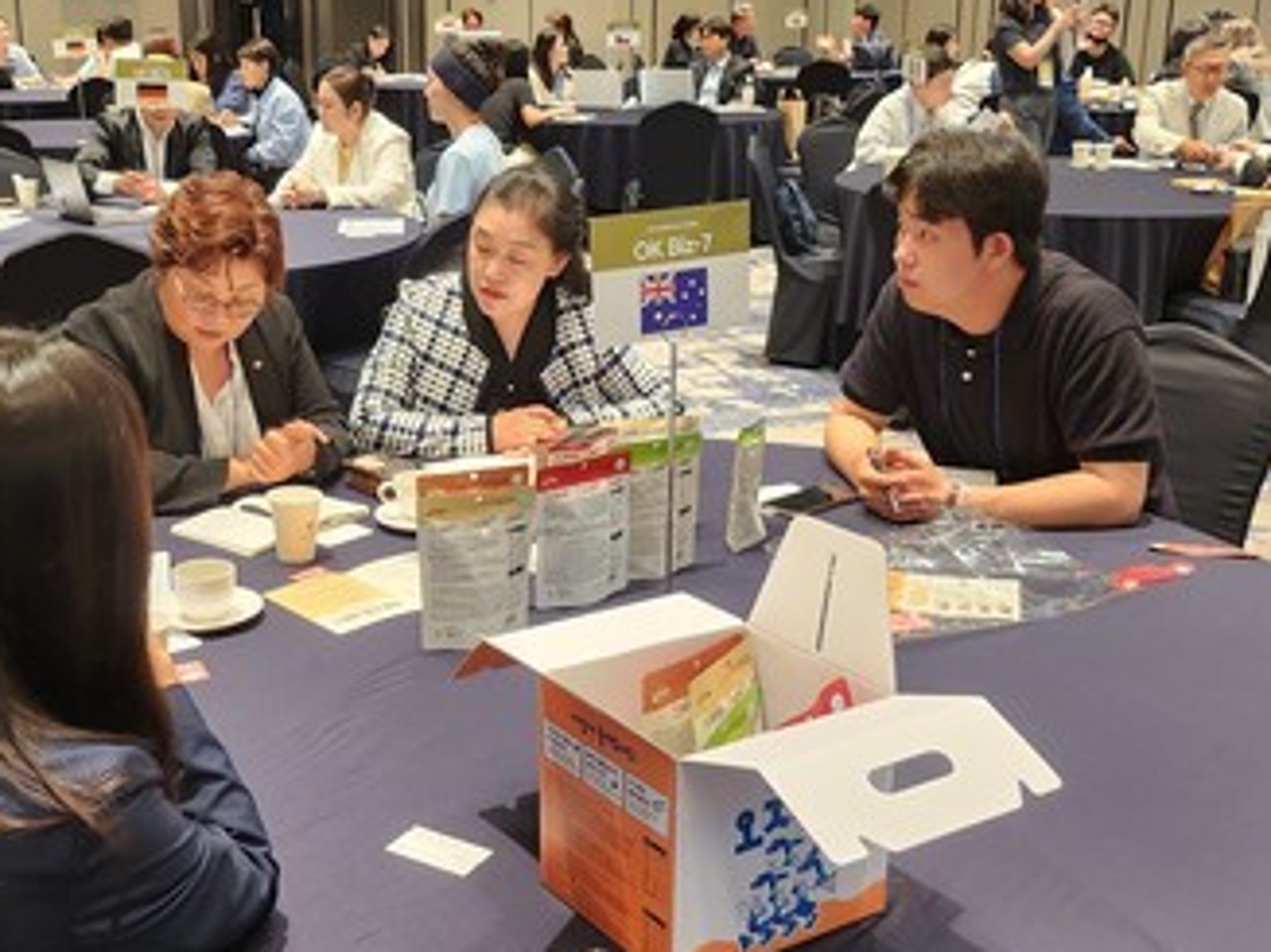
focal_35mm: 44
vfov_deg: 32.9
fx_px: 1615
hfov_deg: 42.9
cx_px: 552
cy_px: 478
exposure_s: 1/60
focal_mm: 5
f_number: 1.8
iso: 500
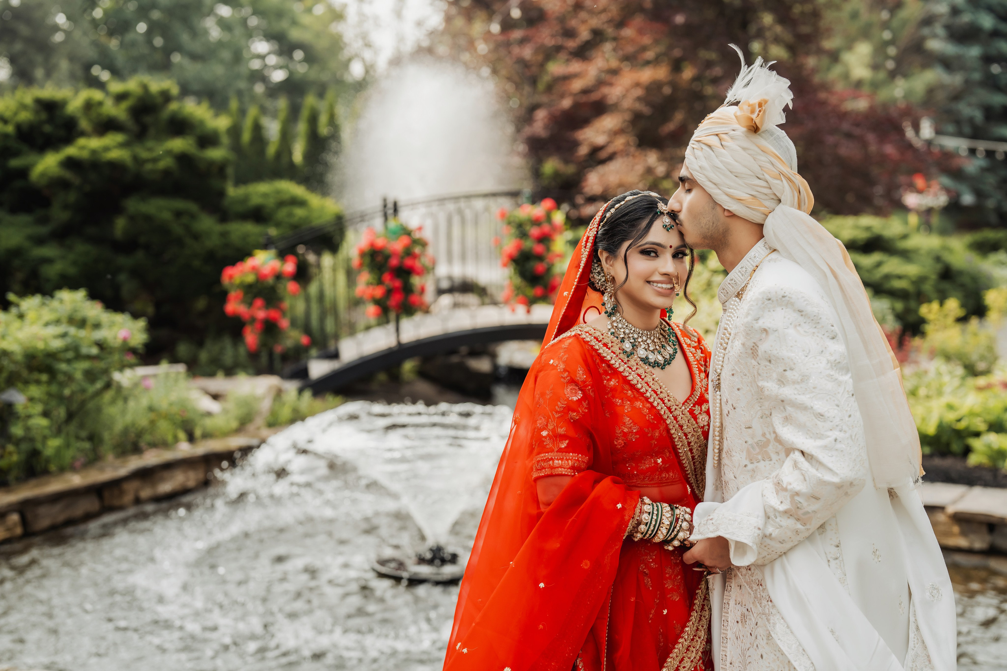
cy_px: 336
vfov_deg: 27.0
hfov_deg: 39.6
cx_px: 504
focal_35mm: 50
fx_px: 1399
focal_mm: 50
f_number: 2.2
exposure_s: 1/1250
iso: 400
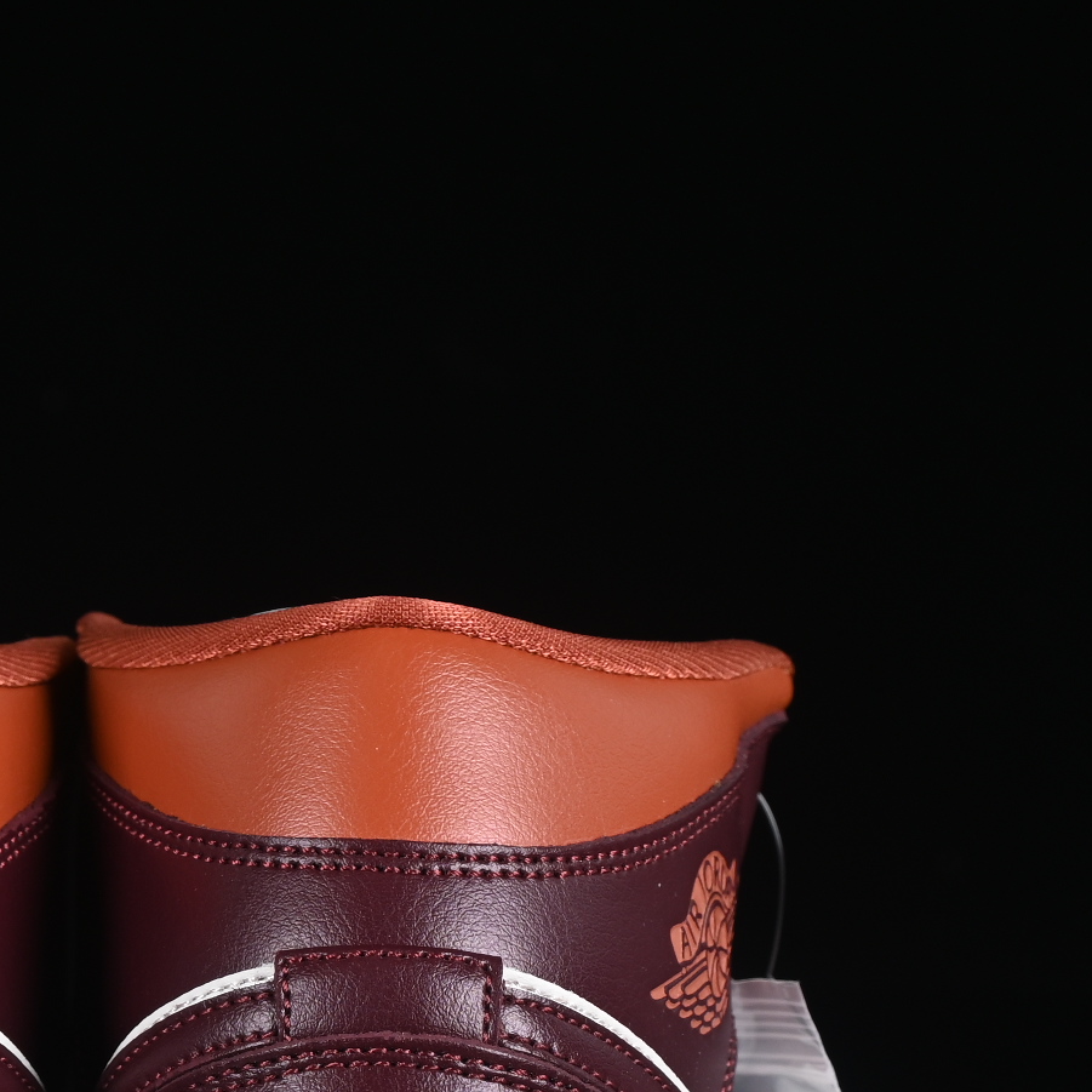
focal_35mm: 197
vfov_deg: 8.9
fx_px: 7031
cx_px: 107
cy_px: 959
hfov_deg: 8.8
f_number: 7.1
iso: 160
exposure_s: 1/80
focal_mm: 50
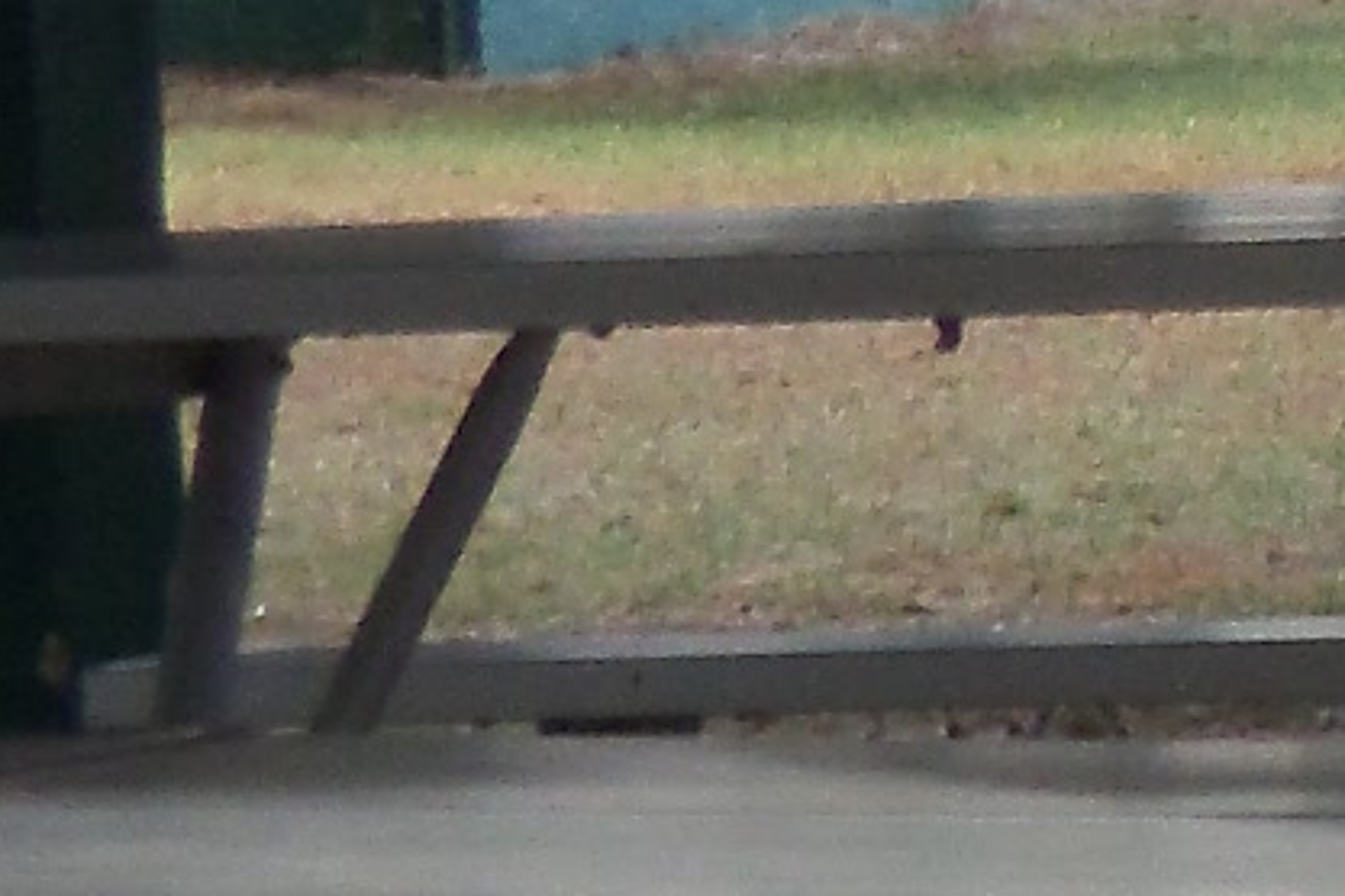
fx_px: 13150
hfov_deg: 5.4
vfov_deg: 3.9
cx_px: 4470
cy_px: 129
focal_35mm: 352
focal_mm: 8.7
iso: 64
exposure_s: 1/80
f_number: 4.6
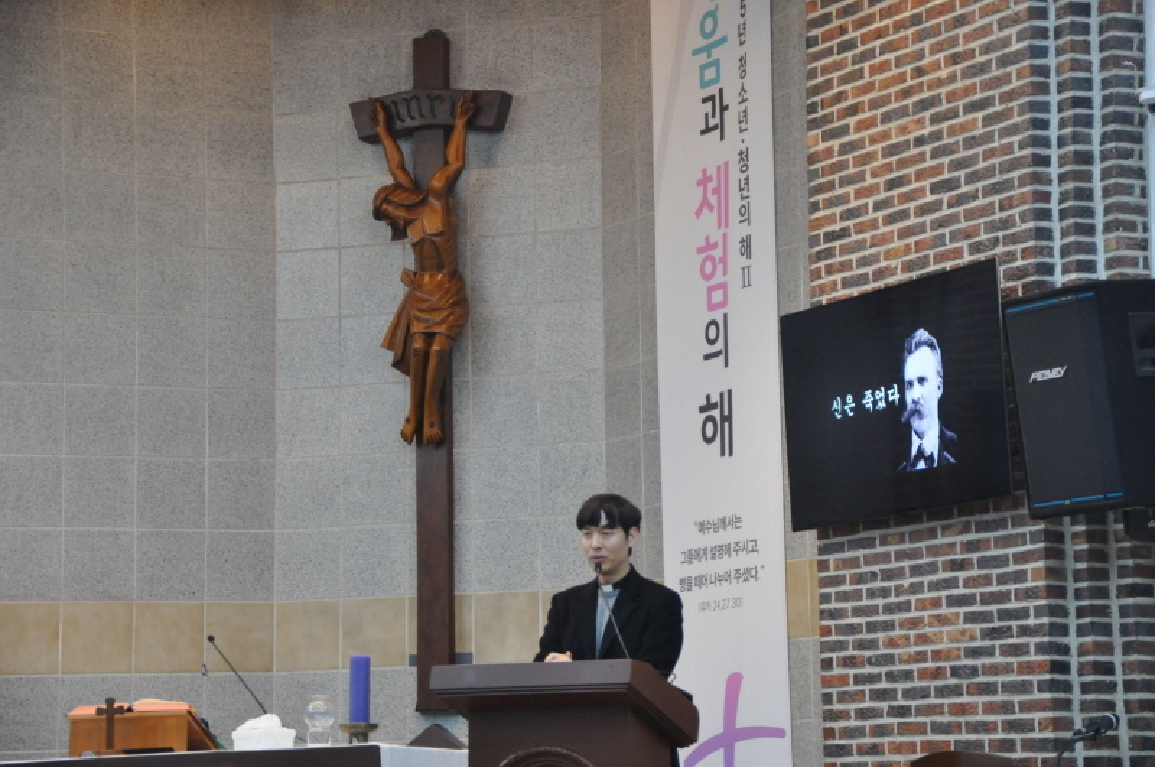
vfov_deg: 12.1
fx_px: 3604
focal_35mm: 112
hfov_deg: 18.2
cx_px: 578
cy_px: 384
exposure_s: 1/30
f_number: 5.3
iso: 1100
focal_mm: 75
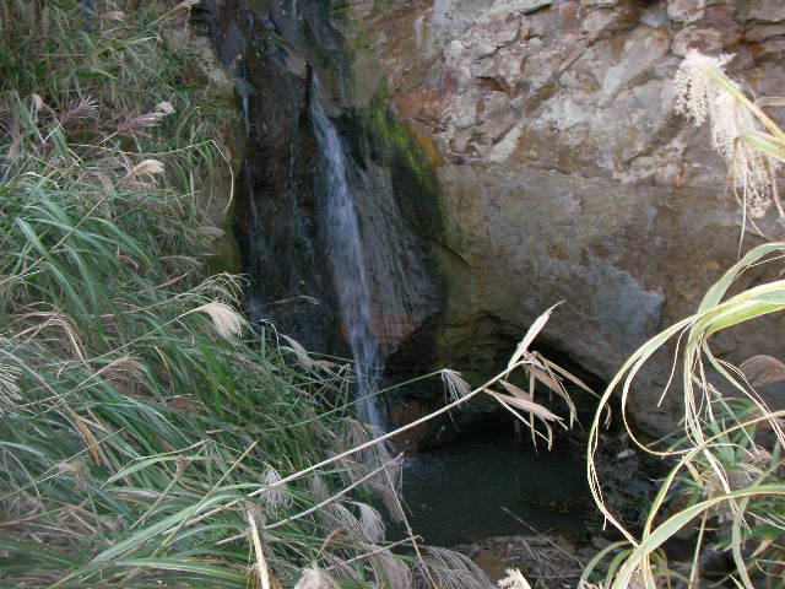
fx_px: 862
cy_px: 294
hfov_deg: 49.0
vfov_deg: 37.7
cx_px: 392
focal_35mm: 38
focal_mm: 6.3
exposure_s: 1/30
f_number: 3.5
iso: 400
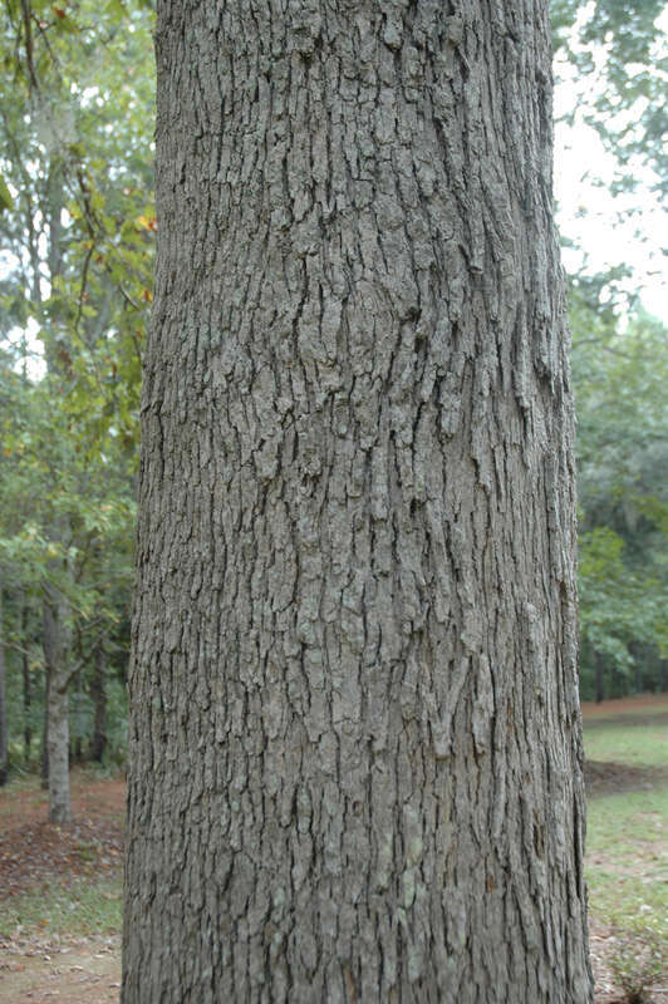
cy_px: 502
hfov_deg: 36.8
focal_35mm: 36
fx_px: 1004
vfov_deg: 53.2
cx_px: 334
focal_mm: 24
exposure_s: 1/25
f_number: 4.5
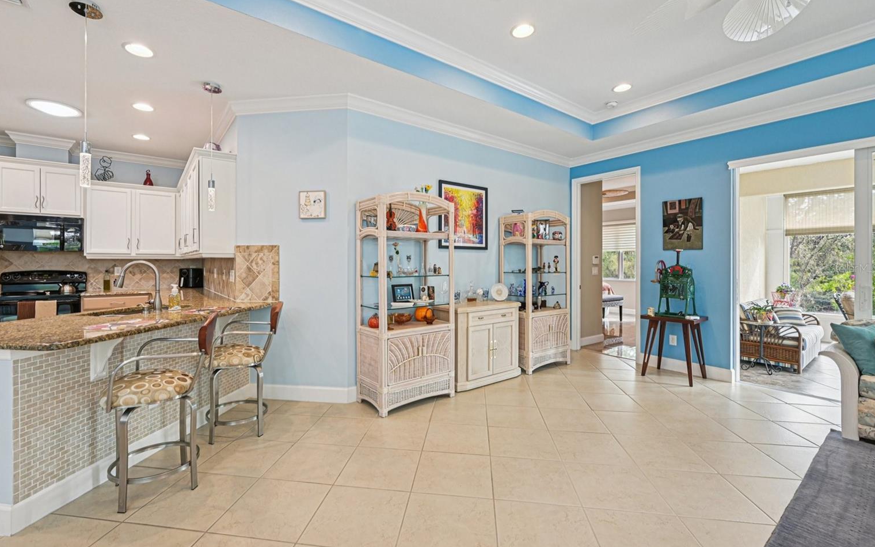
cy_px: 268
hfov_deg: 101.4
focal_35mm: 15
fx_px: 358
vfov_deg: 74.8
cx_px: 420
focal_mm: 14
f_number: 8
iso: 400
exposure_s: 1/13
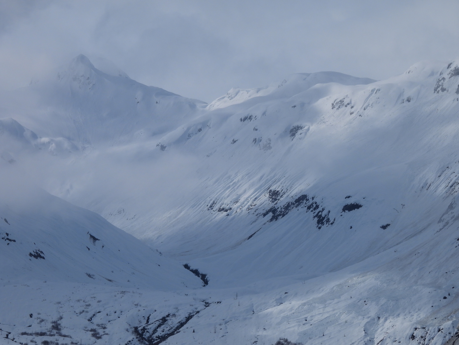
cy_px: 172
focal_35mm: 240
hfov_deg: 8.2
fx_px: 3182
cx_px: 230
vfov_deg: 6.2
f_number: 5.6
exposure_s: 1/2000
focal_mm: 42.8
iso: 100
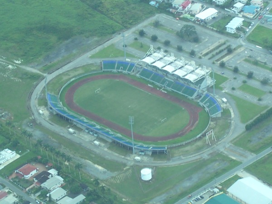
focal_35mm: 94
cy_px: 102
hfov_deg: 20.9
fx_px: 739
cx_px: 136
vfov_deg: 15.7
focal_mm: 15.6
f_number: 3.2
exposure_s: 1/250
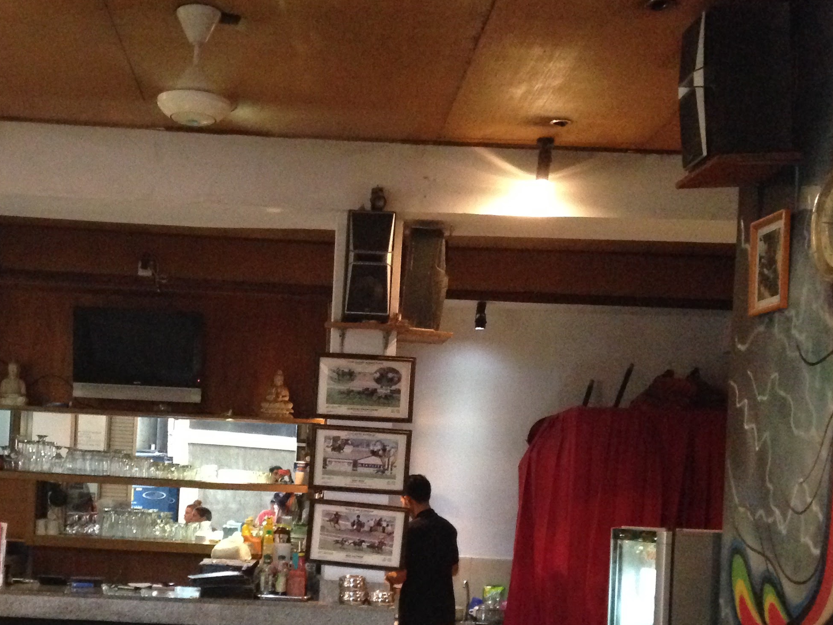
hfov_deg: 34.6
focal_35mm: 55
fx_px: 1324
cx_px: 266
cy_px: 496
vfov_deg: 26.1
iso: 640
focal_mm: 4.12
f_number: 2.4
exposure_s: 1/15
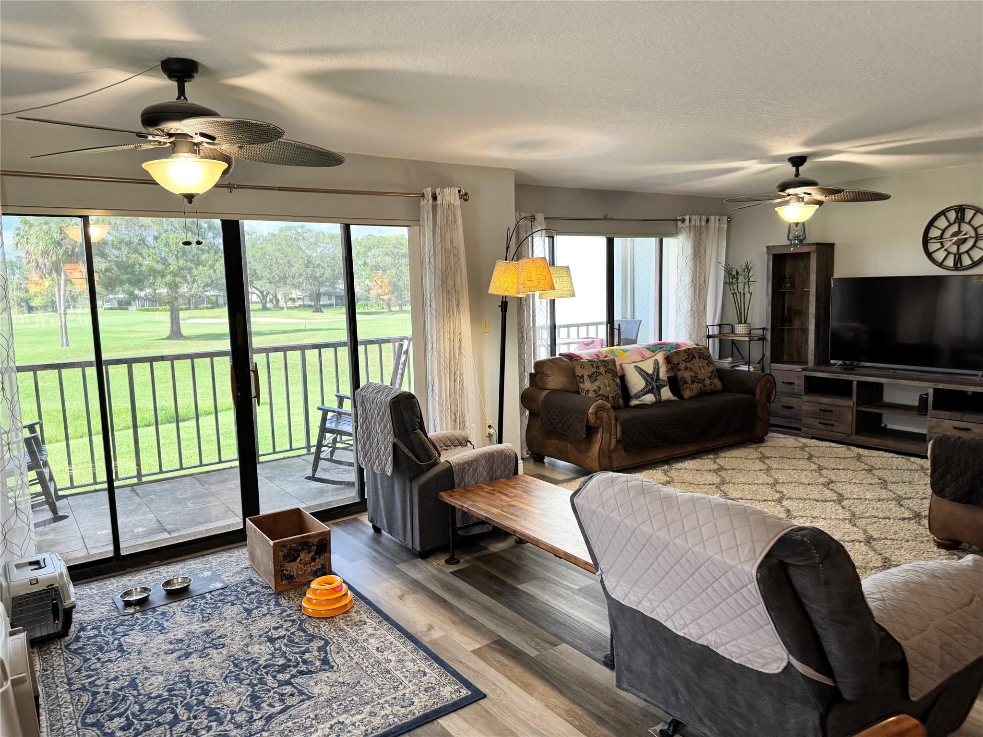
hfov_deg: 71.6
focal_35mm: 24
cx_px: 492
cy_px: 368
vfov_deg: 56.8
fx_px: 682
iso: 200
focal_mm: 6.76
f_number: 1.78
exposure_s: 1/120
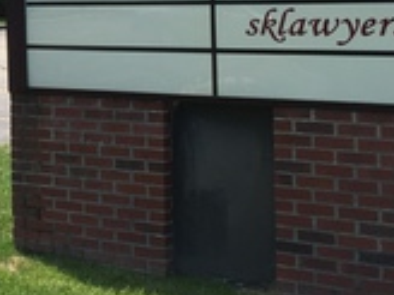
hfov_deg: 17.2
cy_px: 19
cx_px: -144
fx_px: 1206
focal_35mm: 106
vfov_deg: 13.8
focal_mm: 4.15
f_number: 2.2
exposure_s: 1/1163
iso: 32
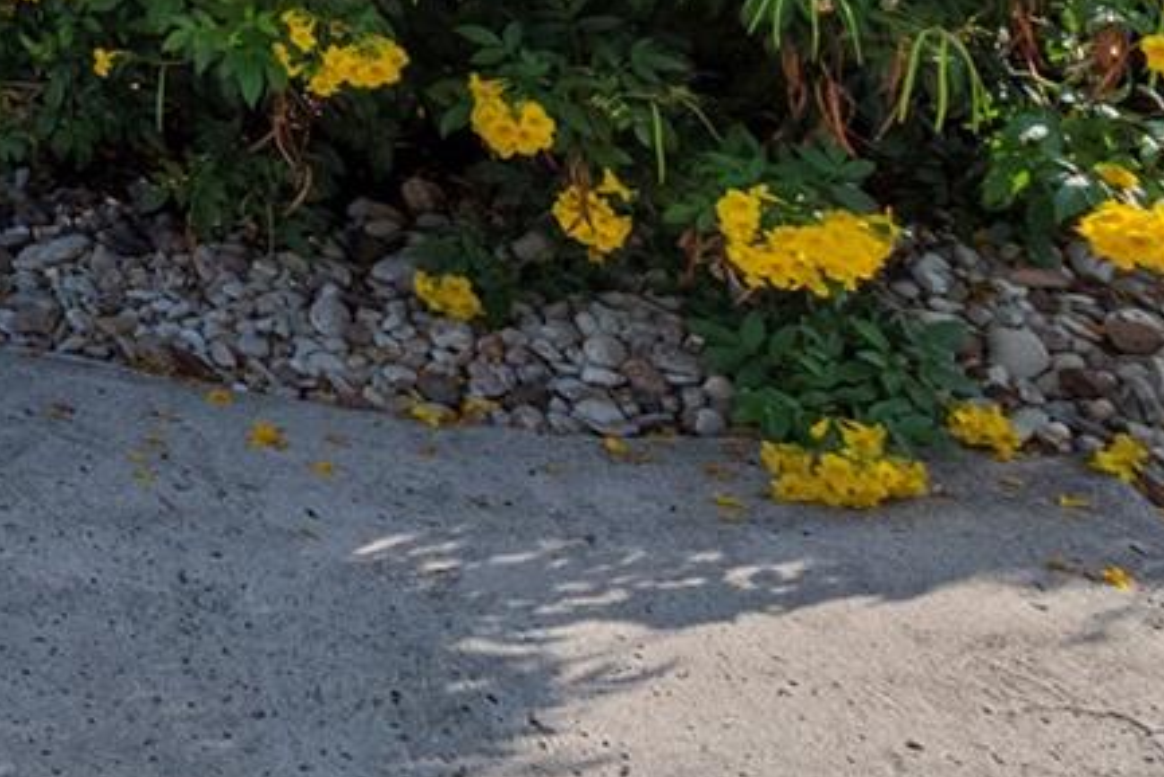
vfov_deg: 15.5
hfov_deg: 17.2
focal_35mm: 71
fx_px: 2296
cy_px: -755
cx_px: -1347
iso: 400
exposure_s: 1/1000
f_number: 8
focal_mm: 15
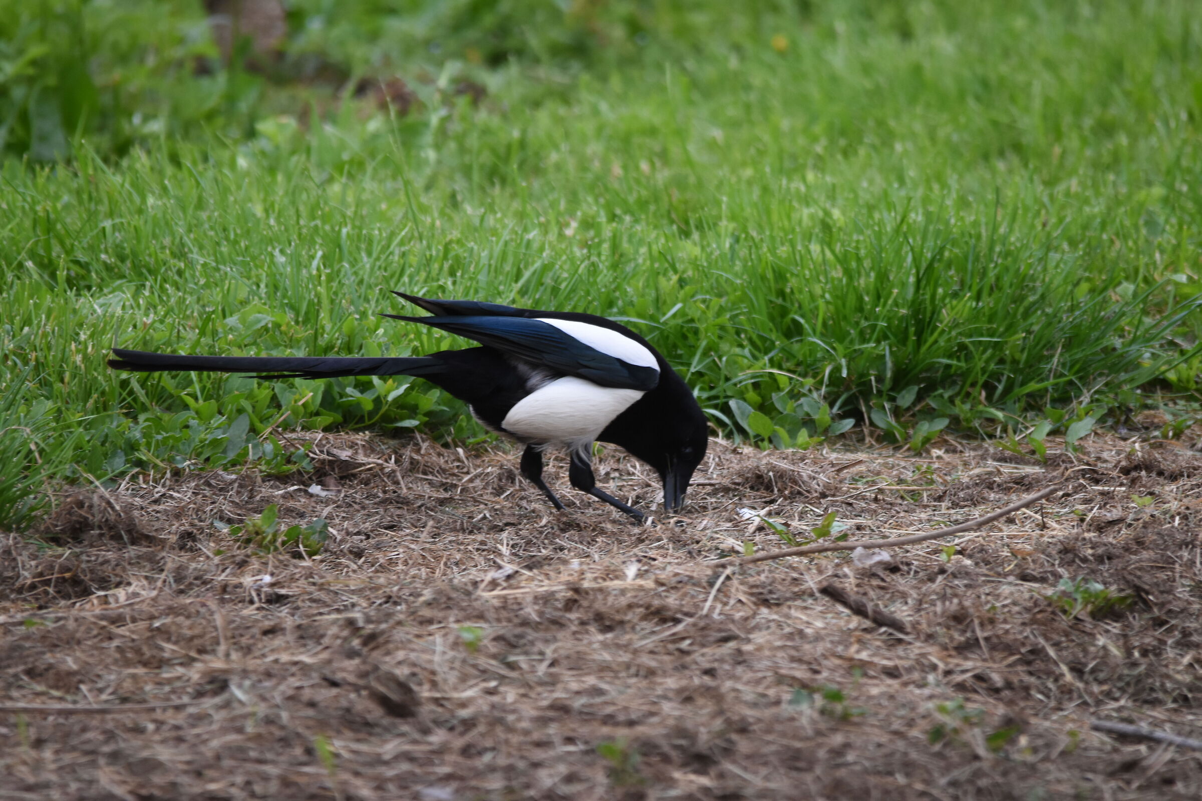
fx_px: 25040
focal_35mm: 750
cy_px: 400
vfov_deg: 1.8
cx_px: 601
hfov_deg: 2.7
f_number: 6.3
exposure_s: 1/200
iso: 800
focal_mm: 500
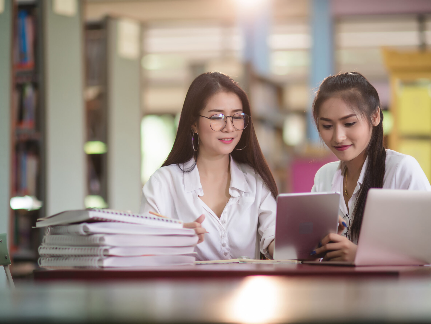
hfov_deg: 13.4
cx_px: 197
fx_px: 1830
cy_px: 163
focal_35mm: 147
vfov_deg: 10.1
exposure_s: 1/160
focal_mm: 135
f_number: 2
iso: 320
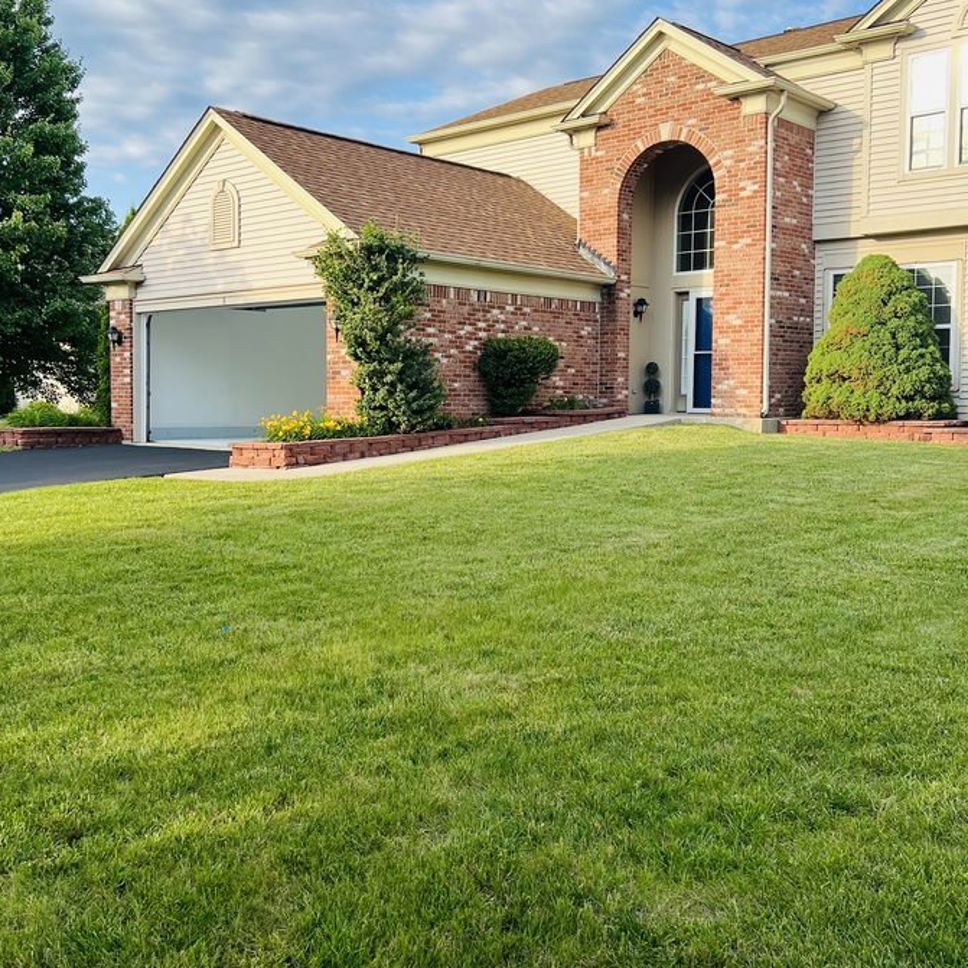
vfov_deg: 44.9
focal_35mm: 37
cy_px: 450
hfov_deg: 44.9
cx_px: 456
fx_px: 1171
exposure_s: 1/1280
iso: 50
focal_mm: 5.7
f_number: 1.5
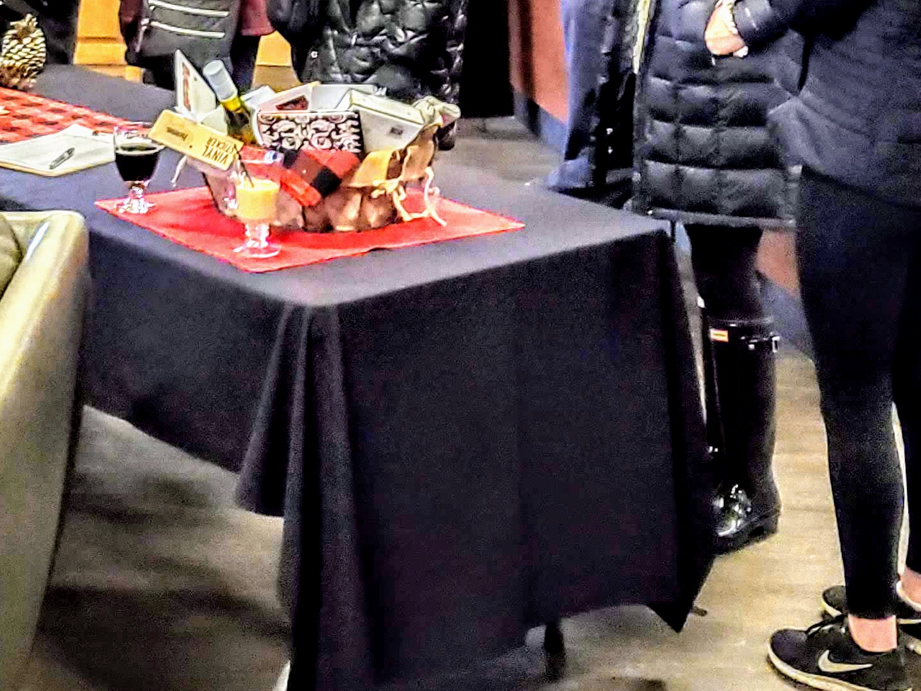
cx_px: 312
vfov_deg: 19.0
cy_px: -158
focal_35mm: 73
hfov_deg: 26.5
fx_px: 1942
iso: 500
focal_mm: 4.3
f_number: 1.5
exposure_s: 1/30
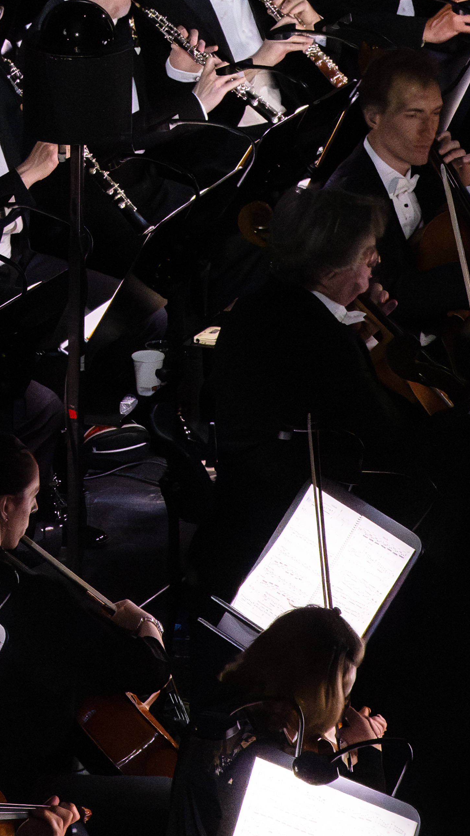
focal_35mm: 371
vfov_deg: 5.8
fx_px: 8221
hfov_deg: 3.3
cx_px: -356
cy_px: -327
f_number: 7.1
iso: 6400
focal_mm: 110
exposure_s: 1/160
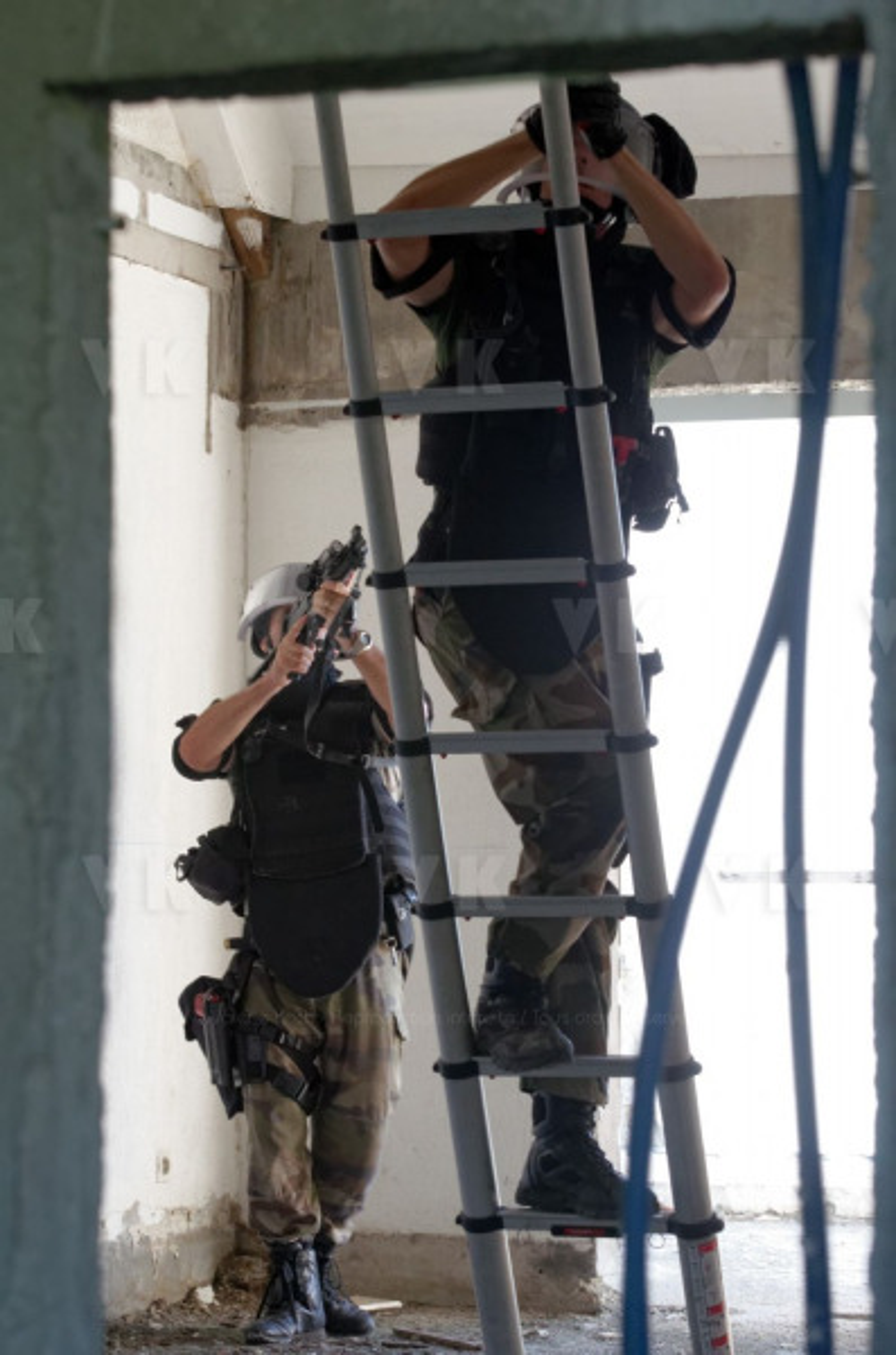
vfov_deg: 19.5
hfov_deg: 13.0
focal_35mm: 105
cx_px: 448
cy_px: 678
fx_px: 3940
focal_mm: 70
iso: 2000
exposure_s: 1/125
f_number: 7.1
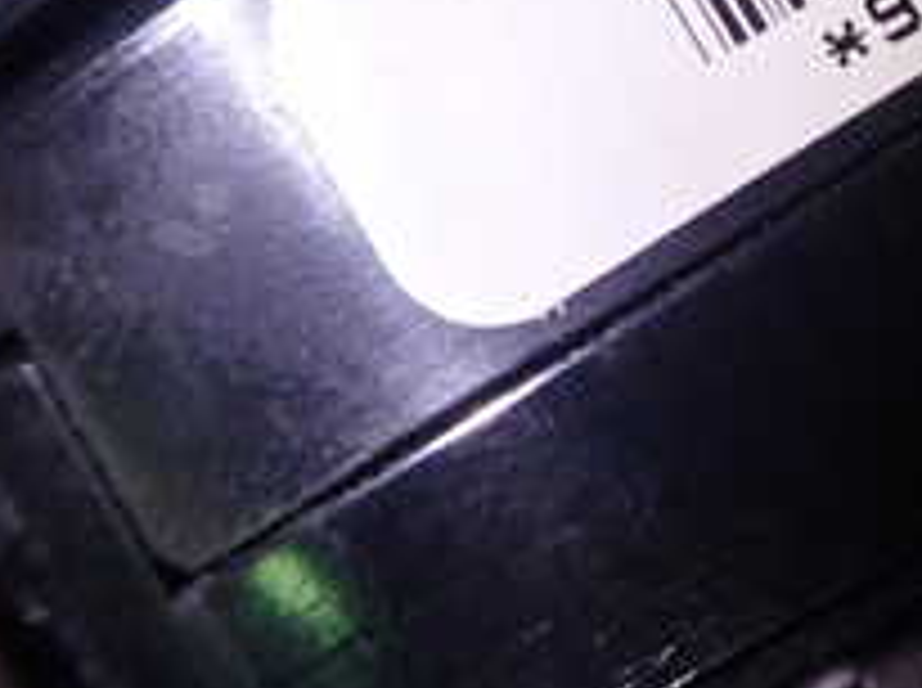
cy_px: -99
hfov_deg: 21.2
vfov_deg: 16.2
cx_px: 1003
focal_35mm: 88
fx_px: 2340
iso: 200
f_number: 2.3
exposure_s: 1/125
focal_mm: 5.5
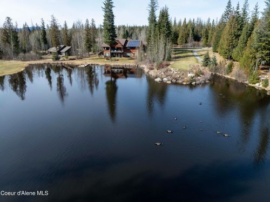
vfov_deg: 56.7
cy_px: 101
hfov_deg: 71.6
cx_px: 135
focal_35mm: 24
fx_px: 187
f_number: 2.8
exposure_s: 1/1250
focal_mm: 12.29
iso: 320
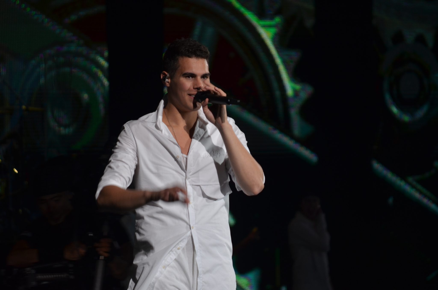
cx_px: 219
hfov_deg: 6.9
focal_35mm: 300
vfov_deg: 4.6
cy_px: 145
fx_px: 3642
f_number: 5.6
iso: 800
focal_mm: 200
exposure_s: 1/125
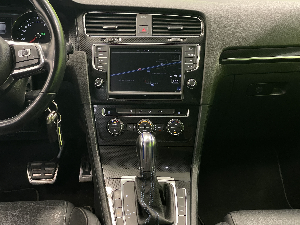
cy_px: 112
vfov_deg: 28.0
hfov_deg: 36.8
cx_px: 150
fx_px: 451
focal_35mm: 52
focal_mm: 6
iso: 800
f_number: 2
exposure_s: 1/33
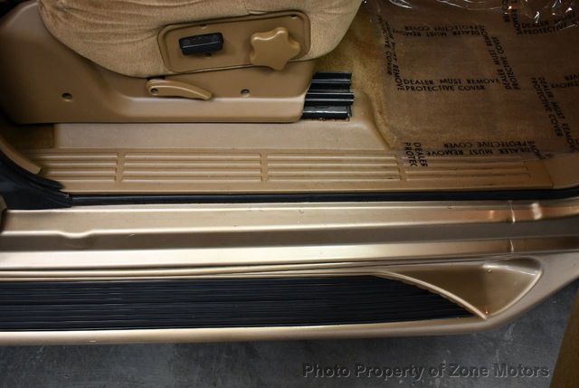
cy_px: 194
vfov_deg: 37.0
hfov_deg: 53.1
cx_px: 290
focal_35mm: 36
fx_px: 580
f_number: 3.5
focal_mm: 18
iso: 1250
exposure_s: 1/125
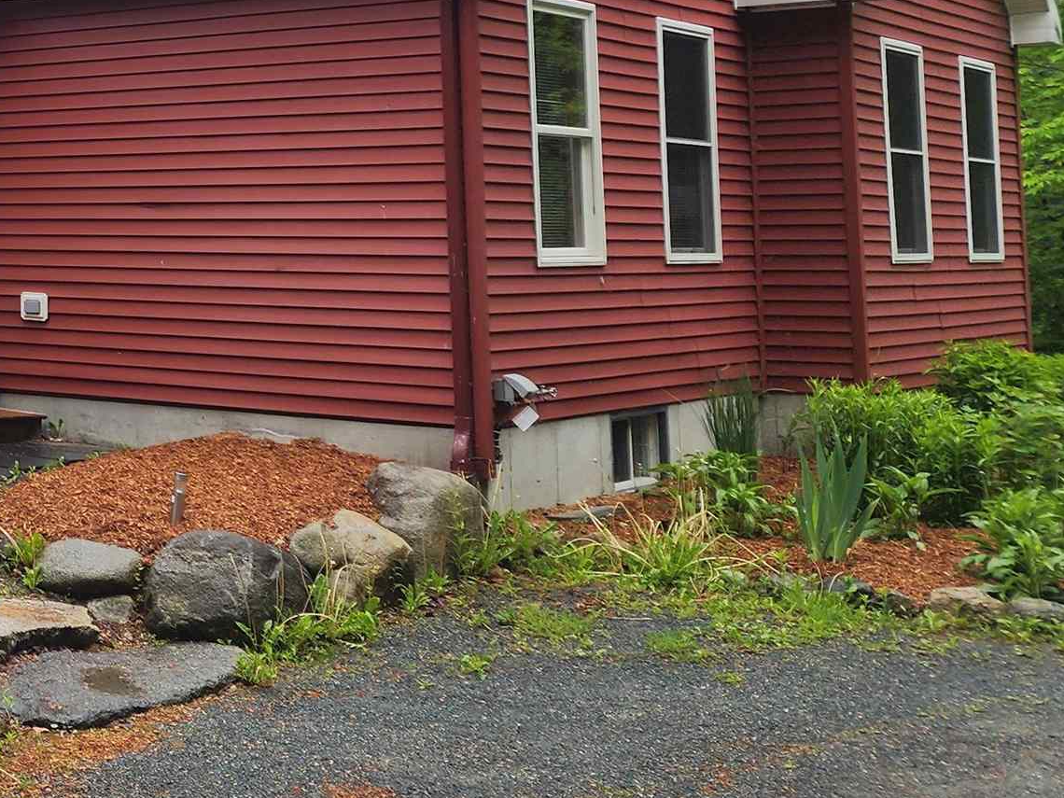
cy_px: 130
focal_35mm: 62
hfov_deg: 26.7
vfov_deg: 23.2
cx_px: -293
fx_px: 1906
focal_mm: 6.4
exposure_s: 1/374
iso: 12
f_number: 1.8
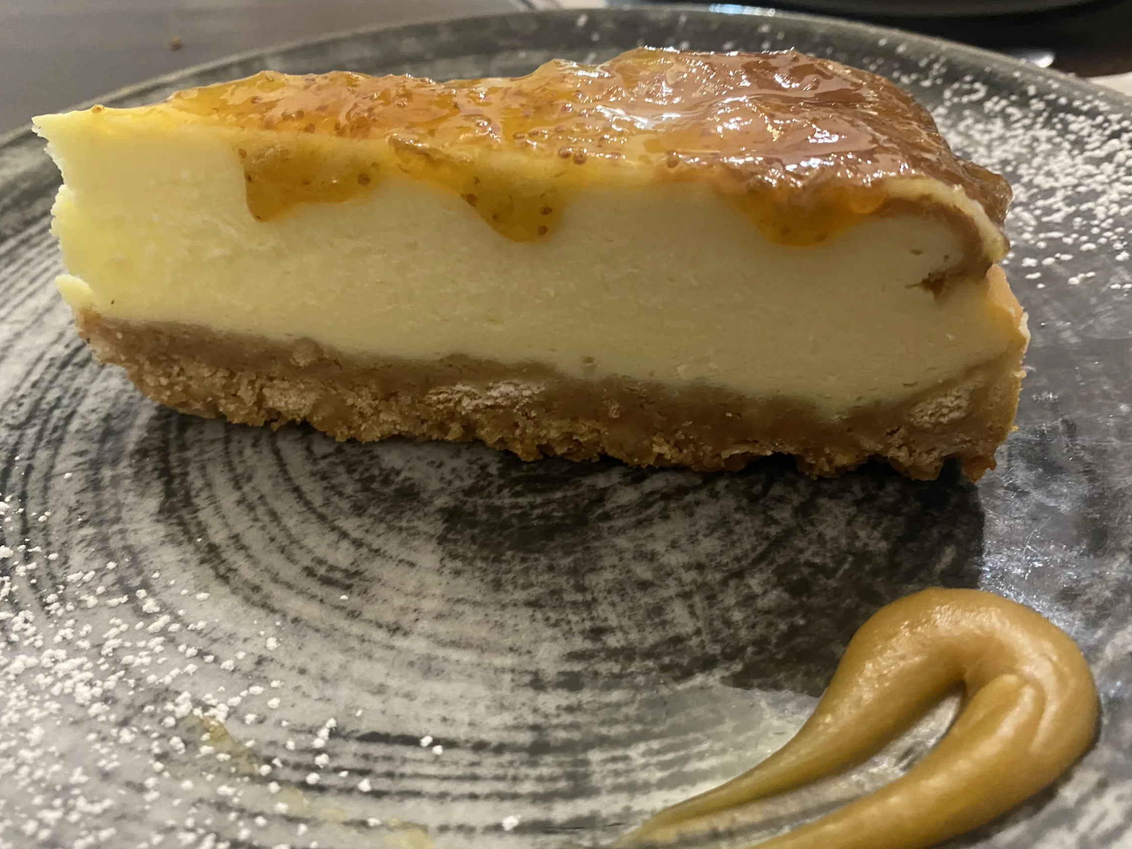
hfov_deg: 61.7
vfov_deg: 48.2
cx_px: 573
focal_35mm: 29
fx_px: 948
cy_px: 421
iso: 500
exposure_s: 1/25
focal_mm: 4.25
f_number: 1.8
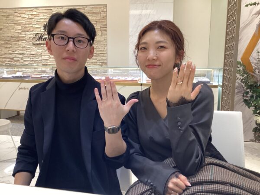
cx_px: 130
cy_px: 98
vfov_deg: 45.4
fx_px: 233
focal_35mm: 31
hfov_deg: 58.4
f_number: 2.4
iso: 125
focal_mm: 3.3
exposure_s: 1/60
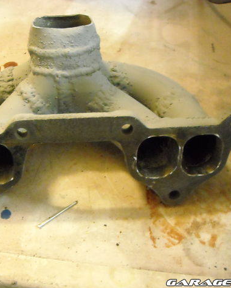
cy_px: 143
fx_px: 393
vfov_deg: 40.3
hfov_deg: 32.5
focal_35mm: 46
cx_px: 76
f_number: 2.8
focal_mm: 5.7
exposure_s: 1/7
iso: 800
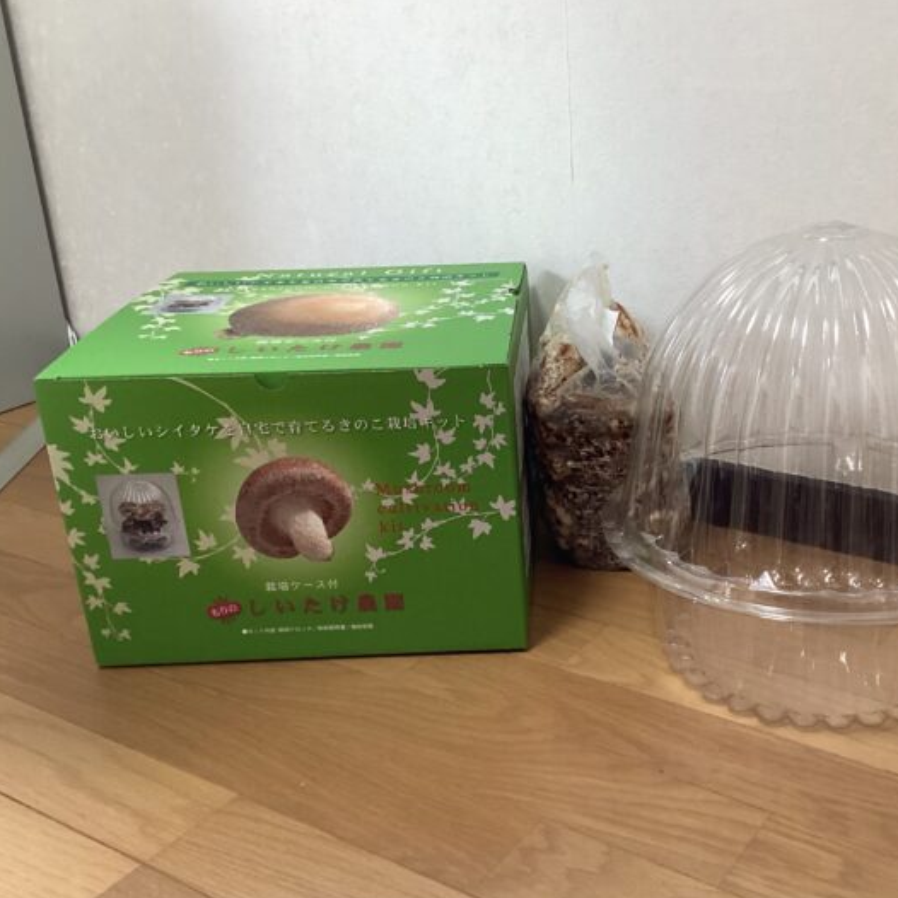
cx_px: 596
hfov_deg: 41.3
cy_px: 481
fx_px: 1174
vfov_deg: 41.8
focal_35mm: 40
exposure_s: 1/60
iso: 125
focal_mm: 3.3
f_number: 2.4
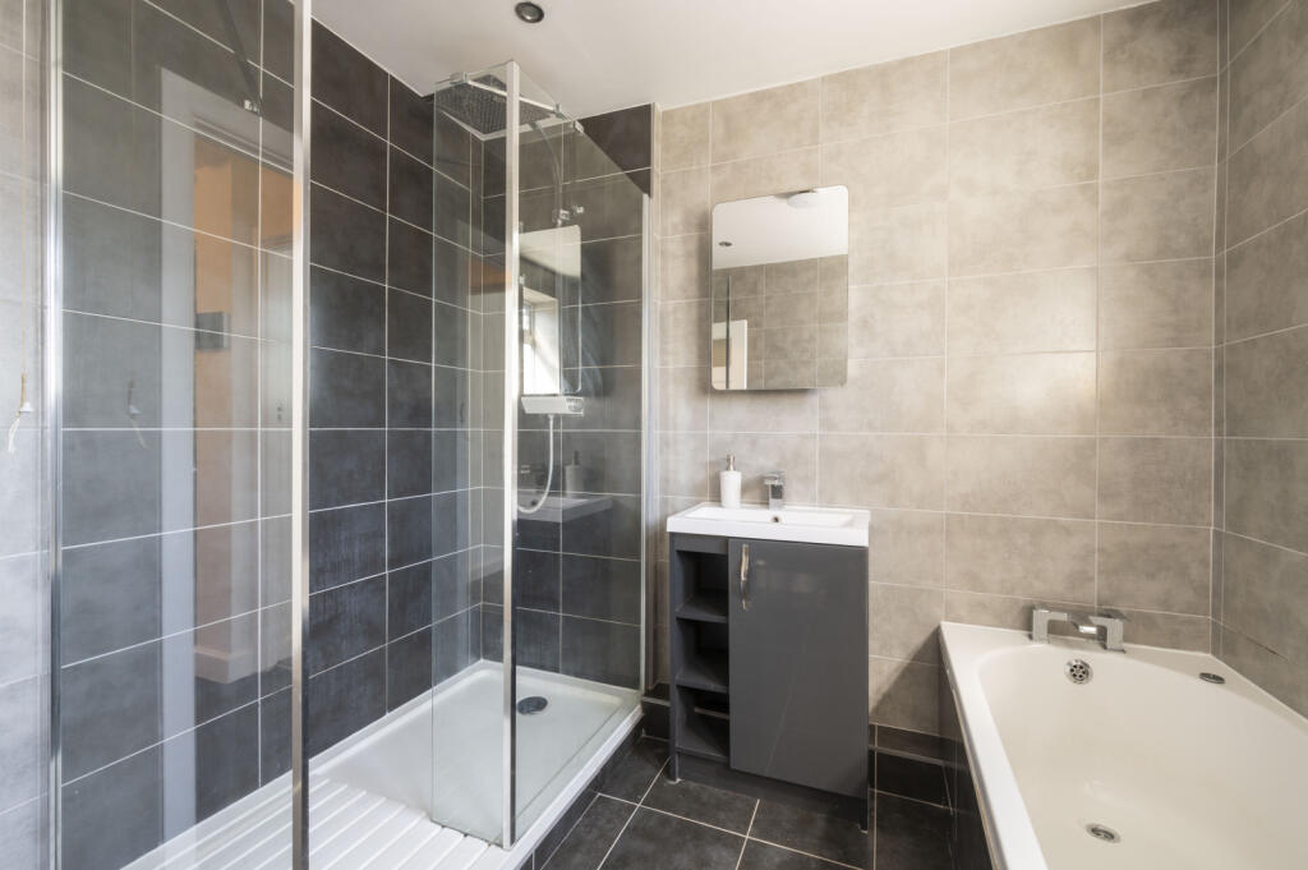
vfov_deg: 81.1
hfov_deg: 104.3
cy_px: 435
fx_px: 508
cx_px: 654
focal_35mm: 14
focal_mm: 14
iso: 200
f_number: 16
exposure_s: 1.3
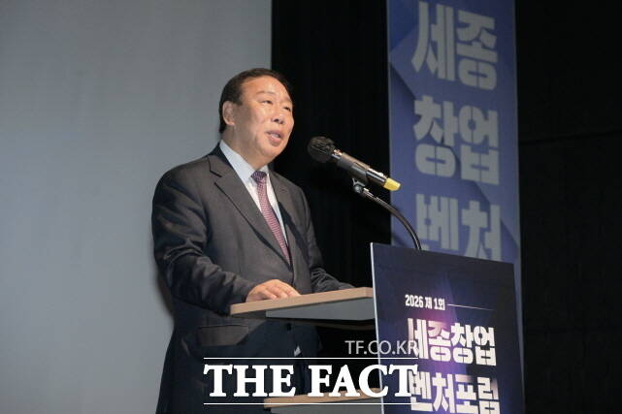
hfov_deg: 16.4
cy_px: 207
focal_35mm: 125
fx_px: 2159
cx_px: 311
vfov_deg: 11.0
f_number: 6.3
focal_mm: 125
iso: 6400
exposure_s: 1/125
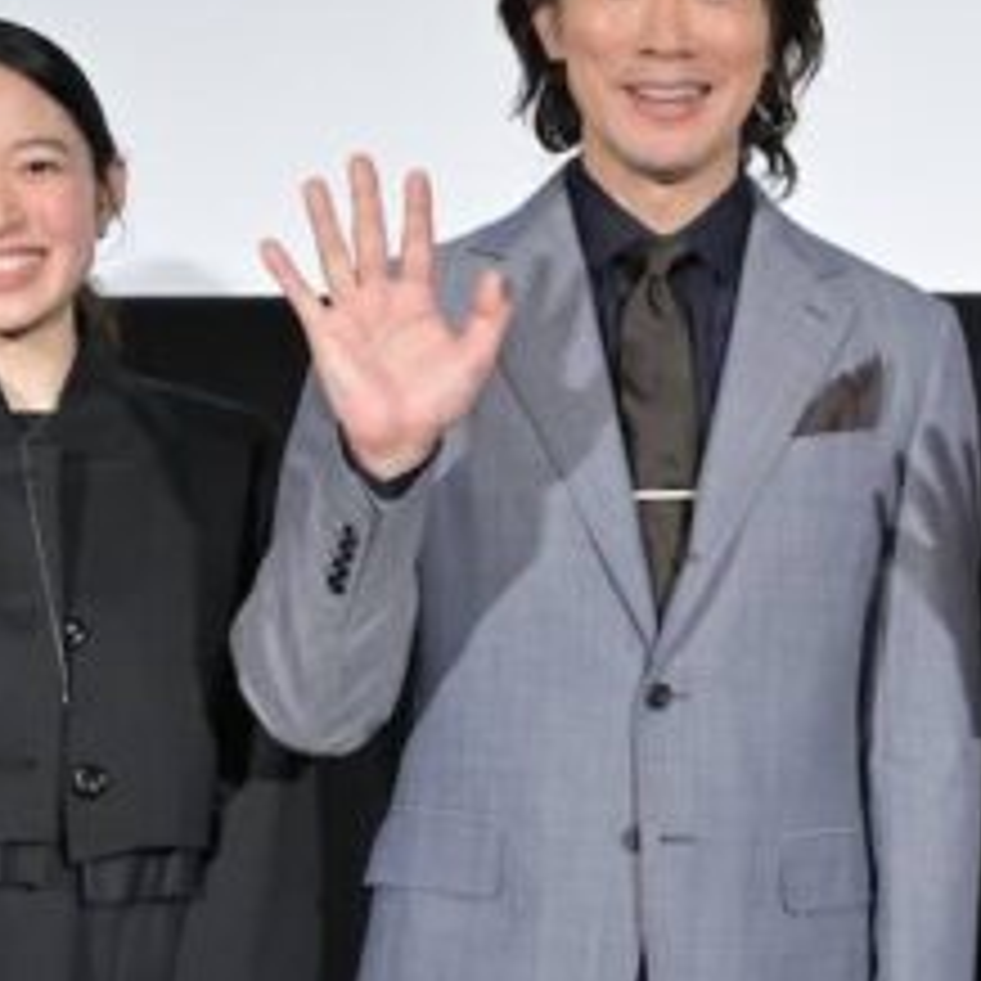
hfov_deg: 14.5
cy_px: 702
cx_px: 1107
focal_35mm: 117
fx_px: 3751
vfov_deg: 14.9
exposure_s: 1/200
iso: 2000
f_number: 5
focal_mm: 39
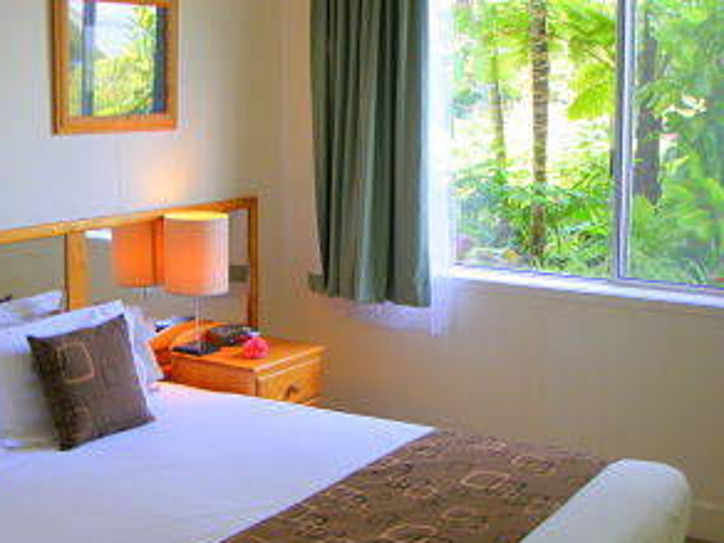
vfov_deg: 28.0
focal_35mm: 52
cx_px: 231
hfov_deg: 36.4
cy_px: 312
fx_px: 1088
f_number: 3.5
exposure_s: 1/30
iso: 80
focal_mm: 6.7
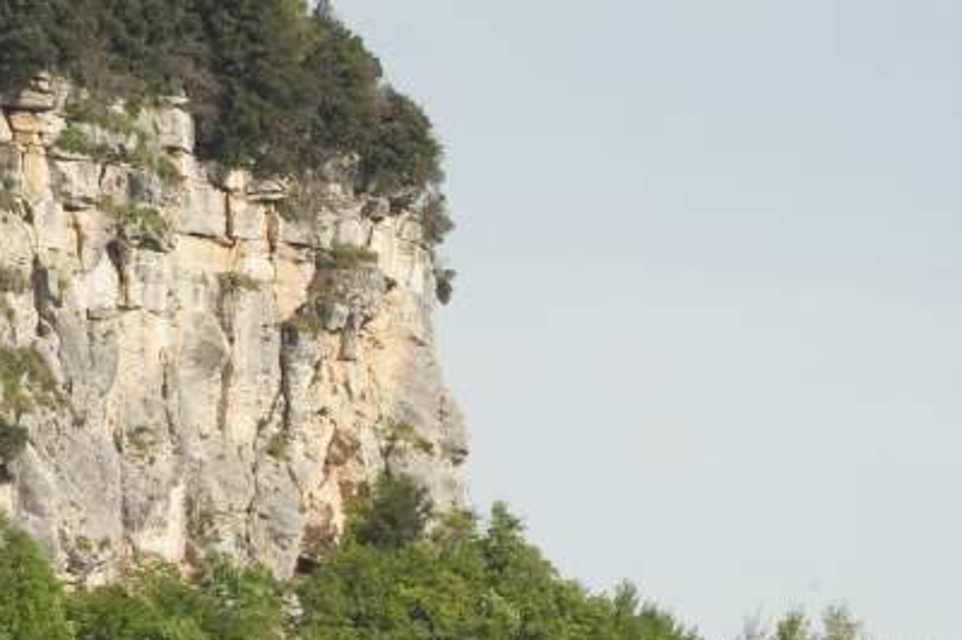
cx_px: 414
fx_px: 10680
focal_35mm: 400
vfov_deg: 3.4
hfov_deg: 5.2
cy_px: 410
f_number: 16
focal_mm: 200
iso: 800
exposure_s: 1/320
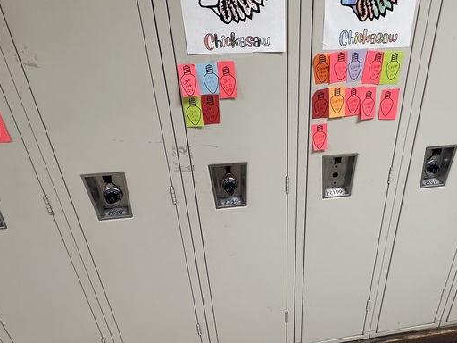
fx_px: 370
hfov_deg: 62.3
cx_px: 295
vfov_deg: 49.7
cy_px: 179
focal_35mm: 28
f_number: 2.2
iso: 160
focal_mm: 2.22
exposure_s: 1/60
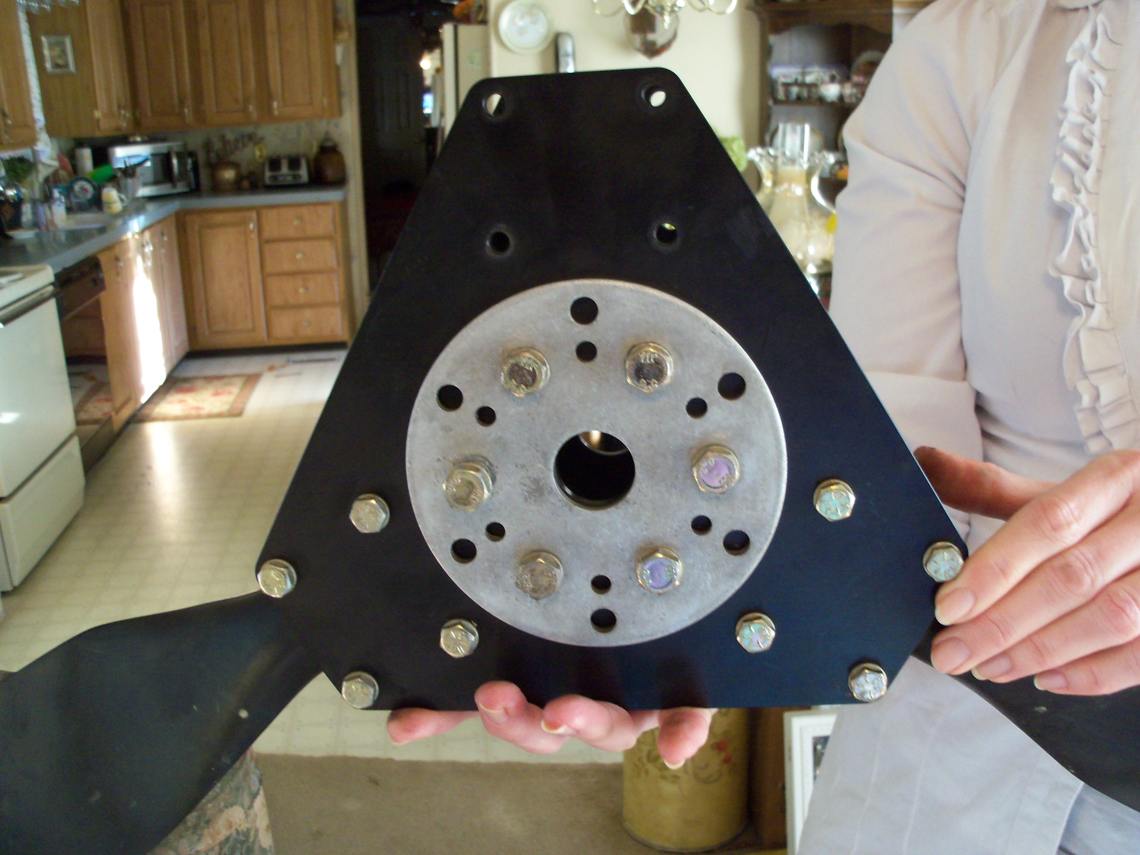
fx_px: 1153
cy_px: 428
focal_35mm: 35
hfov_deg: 52.6
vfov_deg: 40.7
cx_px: 570
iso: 160
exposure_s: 1/30
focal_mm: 6.3
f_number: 3
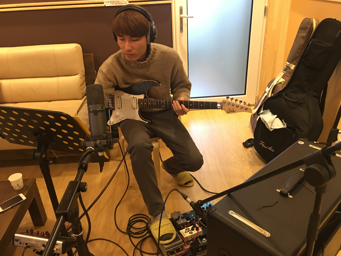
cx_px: 170
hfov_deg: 61.7
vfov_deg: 48.2
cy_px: 128
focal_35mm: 29
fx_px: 286
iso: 80
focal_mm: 4.15
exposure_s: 1/10
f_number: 2.2
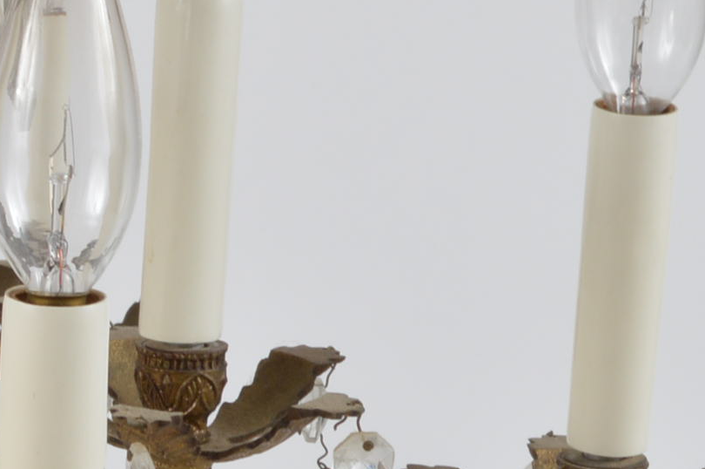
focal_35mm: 234
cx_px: -332
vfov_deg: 5.9
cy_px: 347
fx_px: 4577
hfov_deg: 8.6
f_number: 16
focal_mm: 42
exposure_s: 1/125
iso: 200
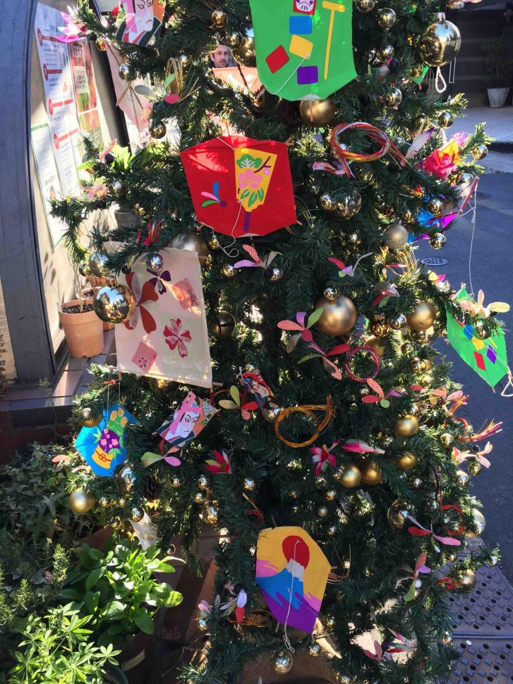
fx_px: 573
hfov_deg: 48.2
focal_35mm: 29
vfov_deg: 61.7
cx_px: 256
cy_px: 342
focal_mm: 4.15
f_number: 2.2
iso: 32
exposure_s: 1/120
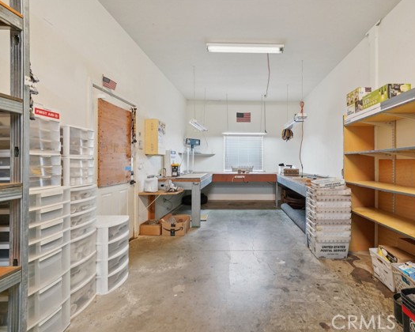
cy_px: 165
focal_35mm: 16
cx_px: 247
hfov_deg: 92.0
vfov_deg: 80.4
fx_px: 197
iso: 400
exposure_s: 1/13
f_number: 8
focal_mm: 14
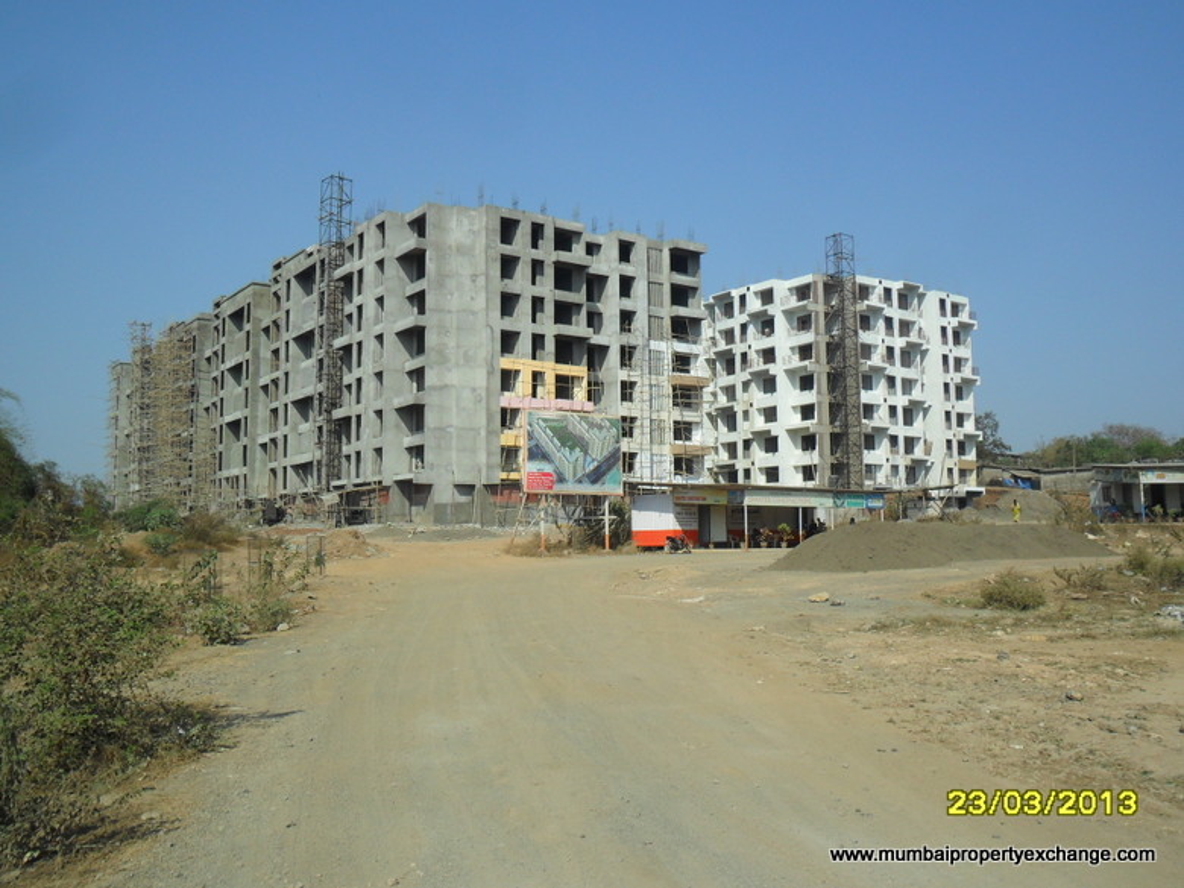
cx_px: 592
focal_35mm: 32
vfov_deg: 44.2
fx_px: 1095
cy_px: 444
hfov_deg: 56.8
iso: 100
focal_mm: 5.7
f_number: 9.4
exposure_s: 1/250
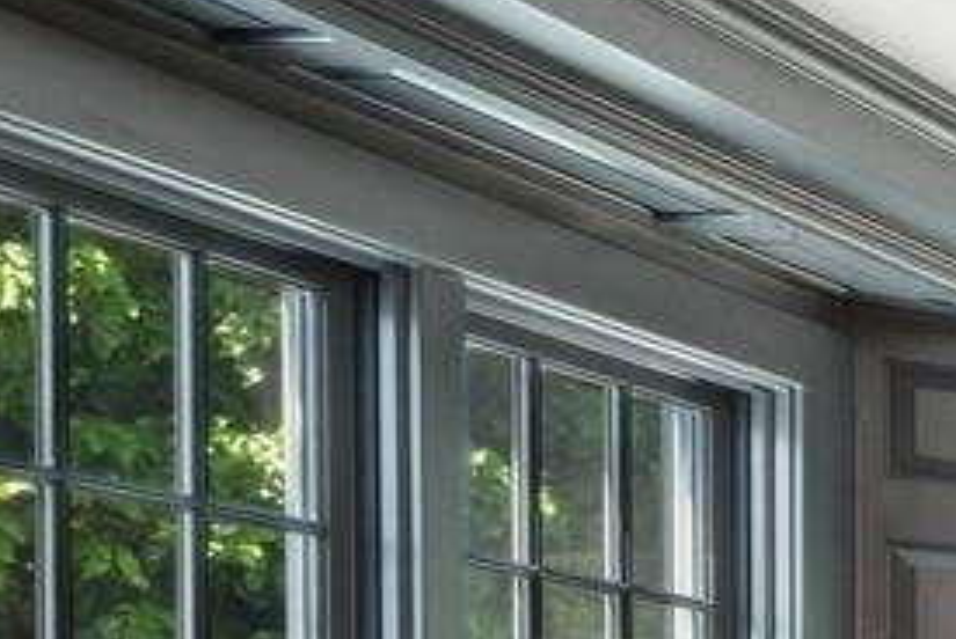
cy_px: 912
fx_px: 2472
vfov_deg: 14.0
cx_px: 2416
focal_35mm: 93
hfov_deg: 13.8
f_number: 11
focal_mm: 16
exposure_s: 1/3.33
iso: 100
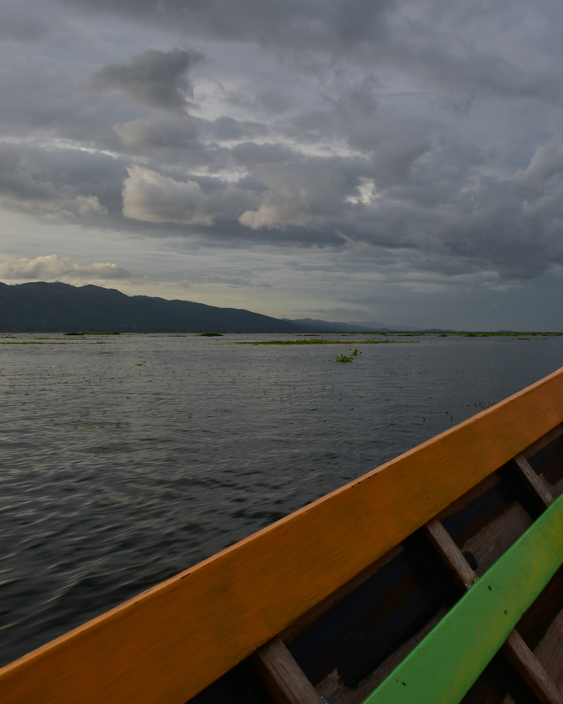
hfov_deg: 36.2
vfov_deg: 46.8
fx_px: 812
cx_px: 492
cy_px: 355
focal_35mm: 39
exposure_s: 1/160
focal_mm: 18
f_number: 8
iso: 100
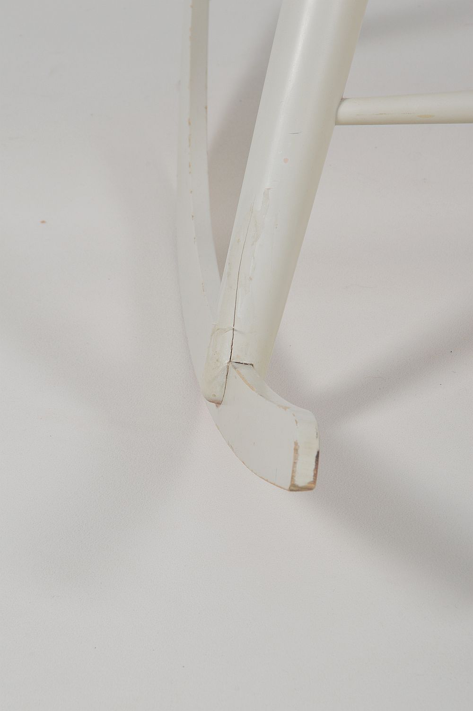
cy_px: 356
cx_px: 236
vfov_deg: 9.2
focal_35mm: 225
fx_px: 4442
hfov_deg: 6.1
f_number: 22
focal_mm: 150
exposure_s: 1/125
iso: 100
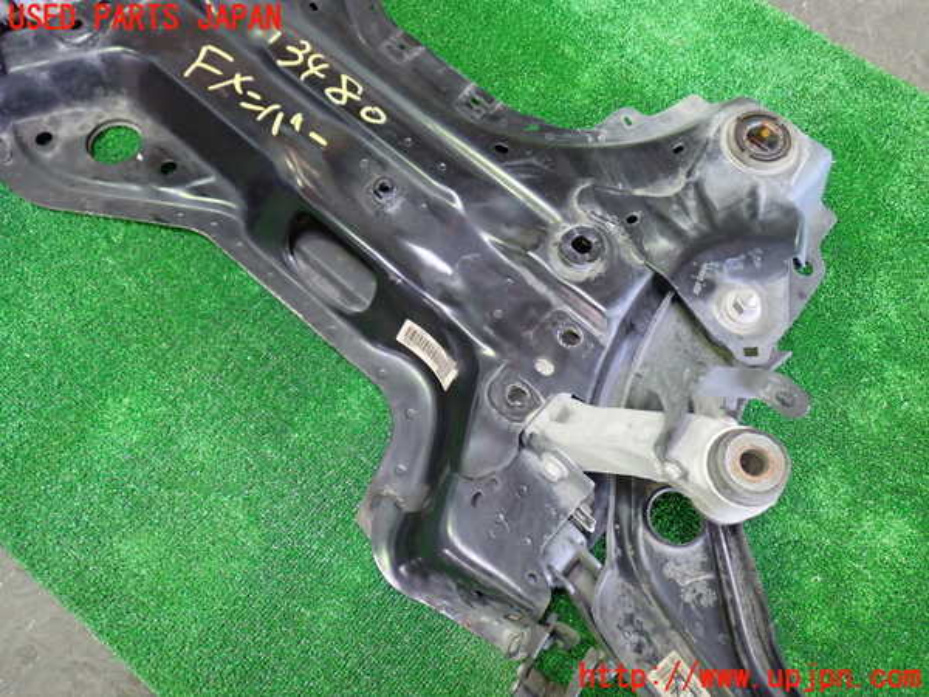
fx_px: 805
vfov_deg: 46.8
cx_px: 464
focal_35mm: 30
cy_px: 348
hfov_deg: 60.0
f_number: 2.3
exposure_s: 1/30
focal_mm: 5.4
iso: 640
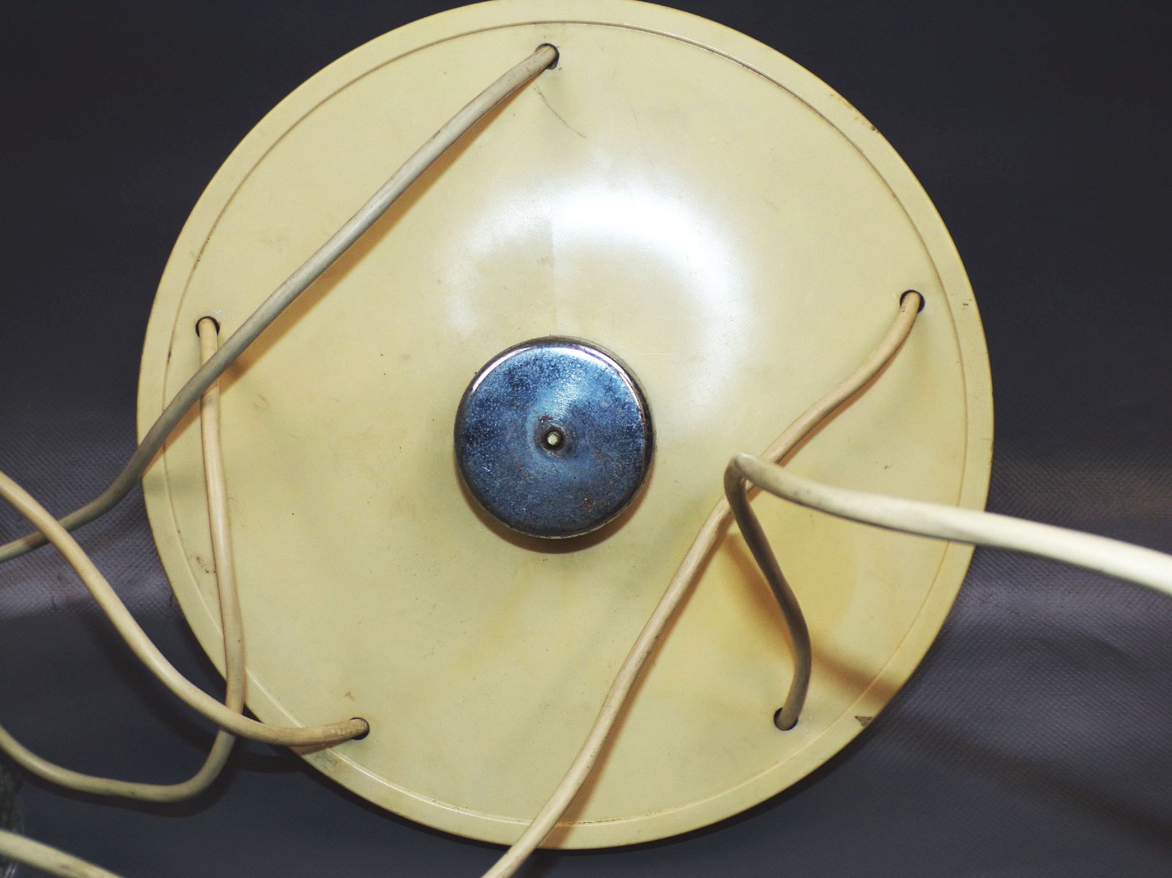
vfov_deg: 38.7
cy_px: 439
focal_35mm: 37
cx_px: 586
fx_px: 1253
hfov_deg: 50.1
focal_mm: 6.6
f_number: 3.3
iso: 80
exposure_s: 1/60
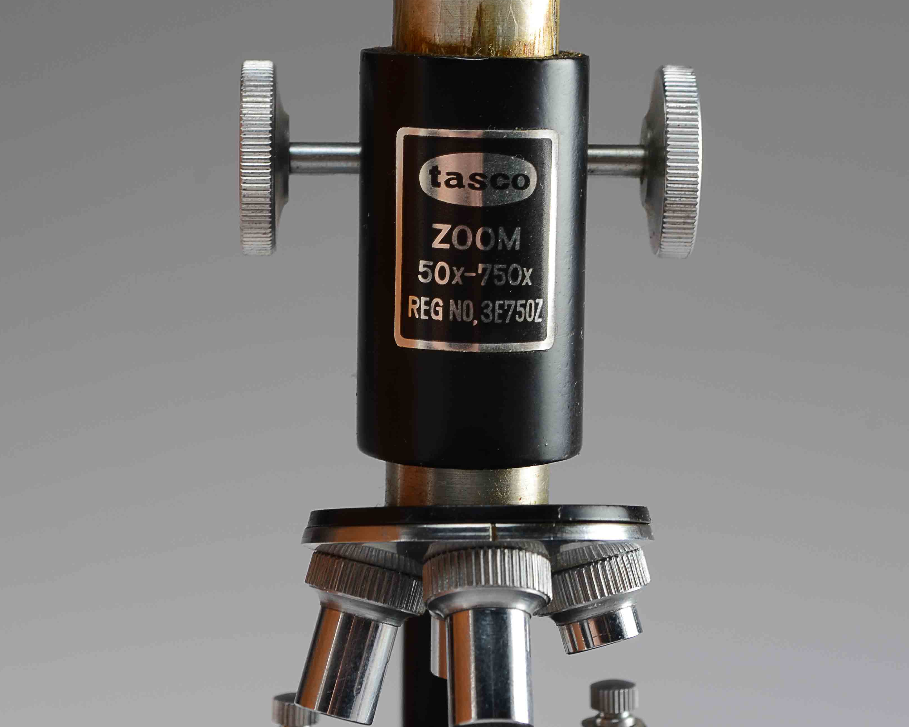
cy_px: 161
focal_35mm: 102
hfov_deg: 18.8
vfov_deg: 15.0
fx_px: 2744
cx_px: 454
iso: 100
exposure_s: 1/80
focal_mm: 48
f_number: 11
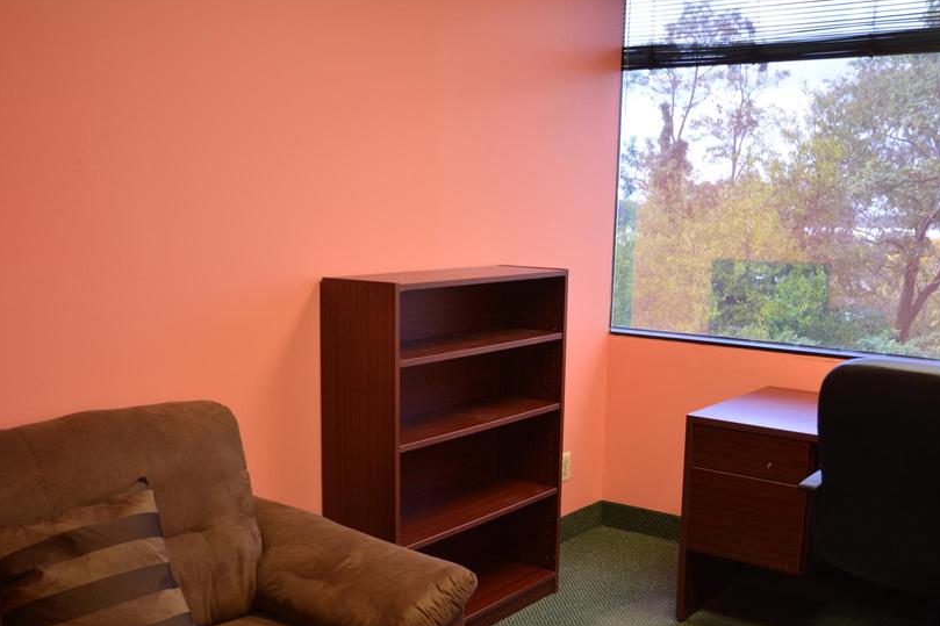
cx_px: 481
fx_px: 992
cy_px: 383
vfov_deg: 34.9
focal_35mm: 38
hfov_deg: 50.7
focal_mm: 20
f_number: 4
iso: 450
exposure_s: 1/60
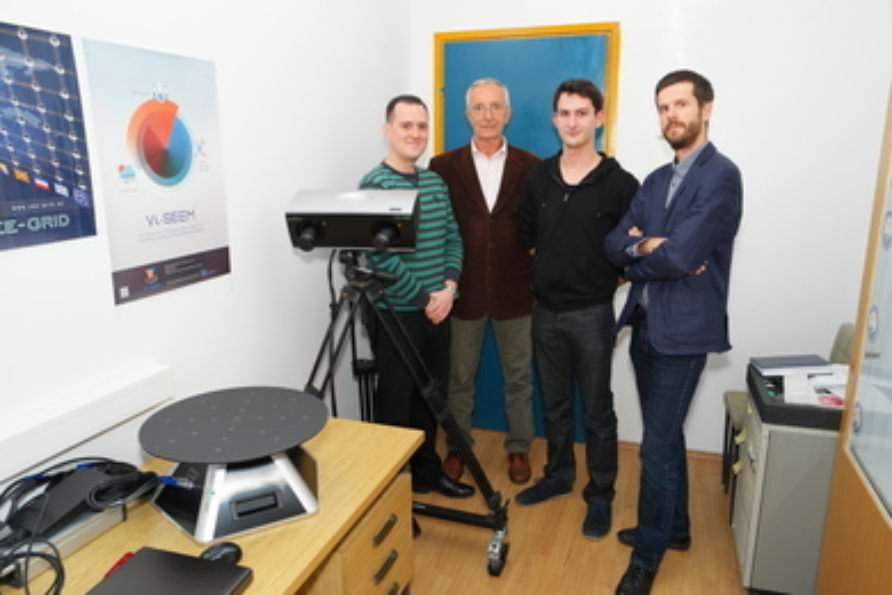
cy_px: 298
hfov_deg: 73.7
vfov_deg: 53.1
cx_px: 446
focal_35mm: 24
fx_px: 595
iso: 400
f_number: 4
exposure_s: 1/125
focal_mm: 16
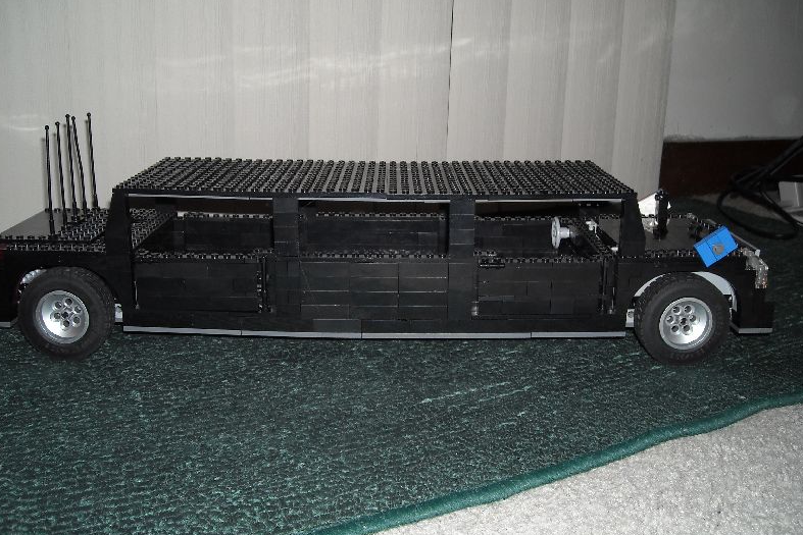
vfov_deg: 36.0
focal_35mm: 37
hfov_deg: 51.9
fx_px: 825
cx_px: 400
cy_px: 267
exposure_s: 1/60
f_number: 2.8
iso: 64
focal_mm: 5.7
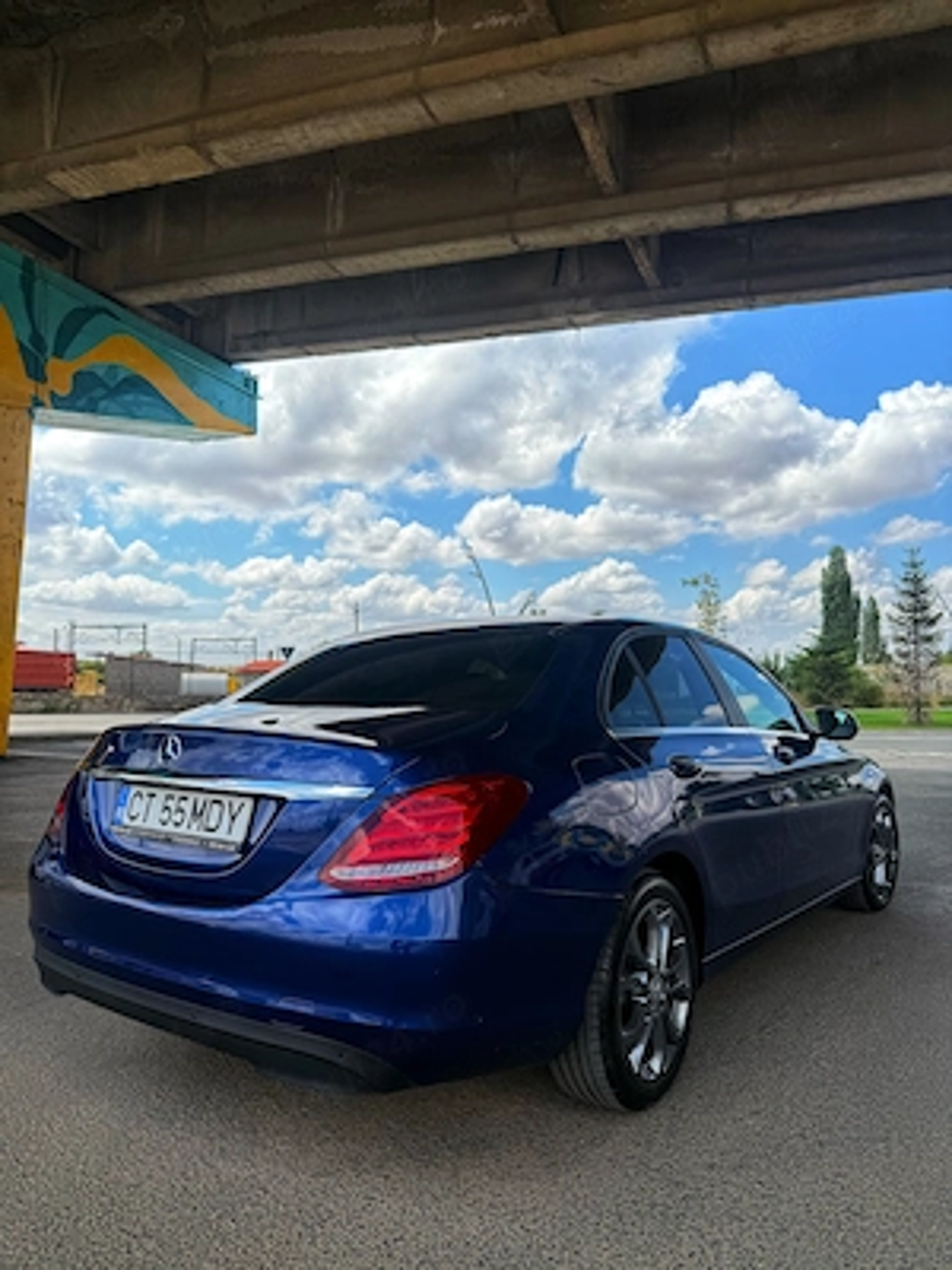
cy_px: 635
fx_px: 880
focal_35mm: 24
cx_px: 476
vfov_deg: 71.6
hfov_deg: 56.8
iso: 80
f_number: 1.78
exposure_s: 1/4405
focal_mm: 6.76
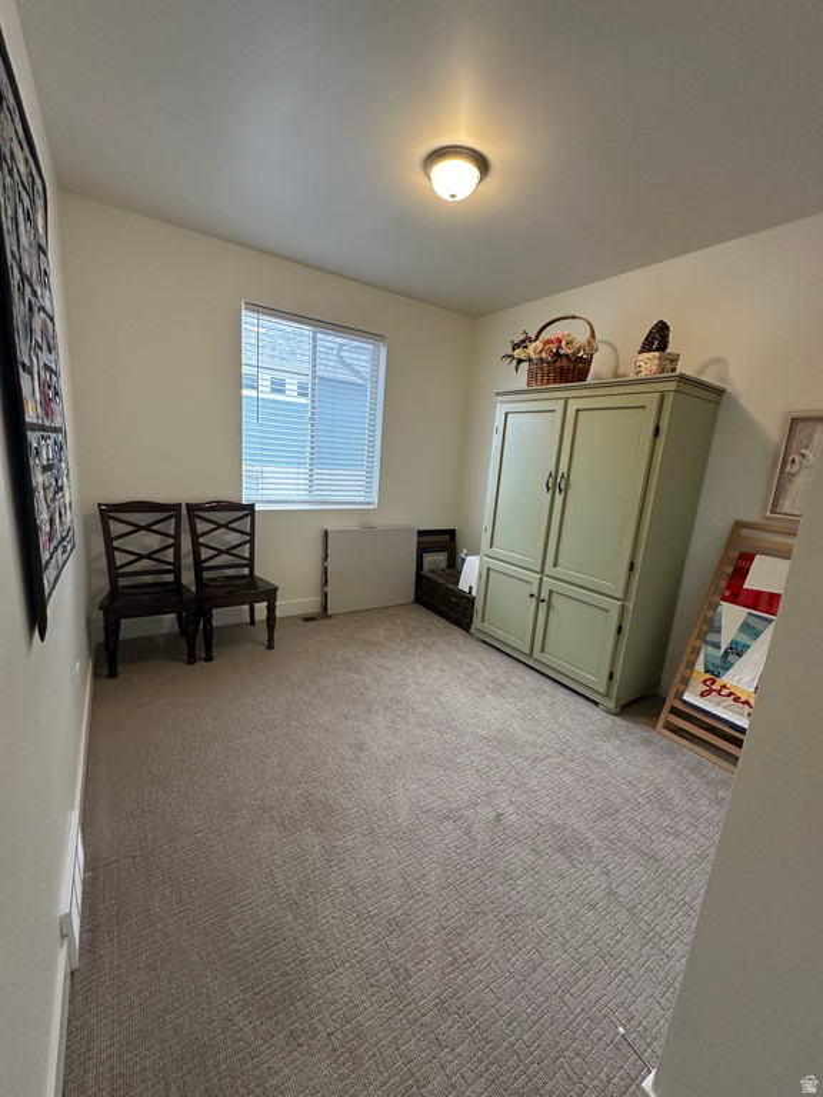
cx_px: 412
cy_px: 548
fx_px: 444
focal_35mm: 14
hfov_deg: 85.7
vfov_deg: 102.1
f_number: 2.2
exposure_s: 1/120
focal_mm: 2.22
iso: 250
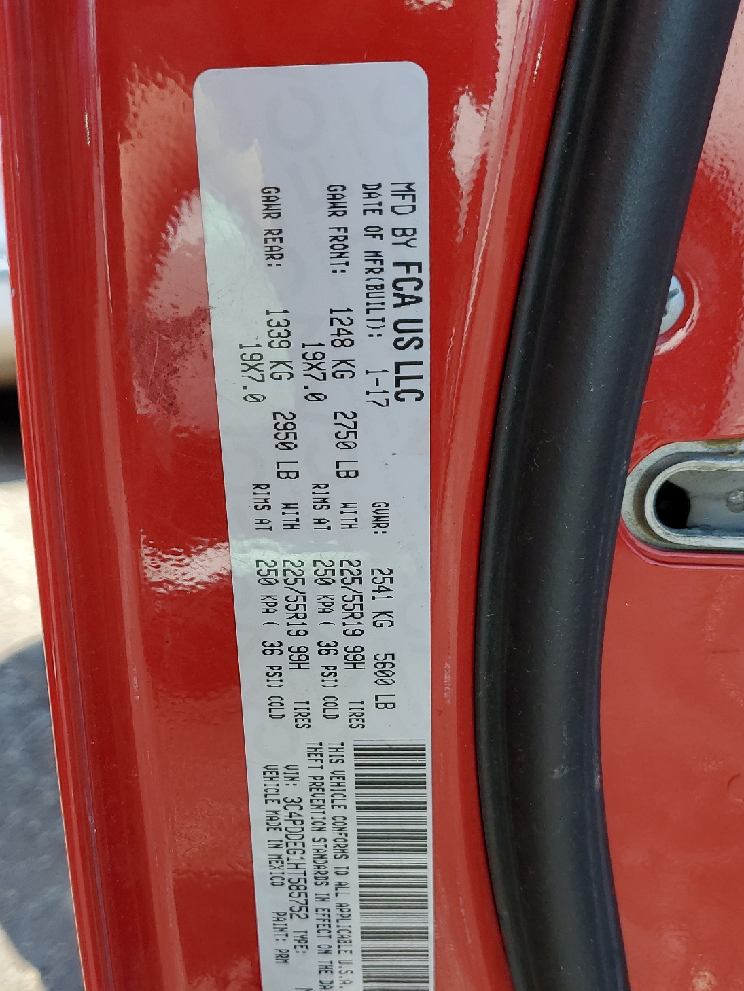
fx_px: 1088
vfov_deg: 48.5
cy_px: 620
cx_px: 366
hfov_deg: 37.7
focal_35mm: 38
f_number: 1.5
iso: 50
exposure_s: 1/588
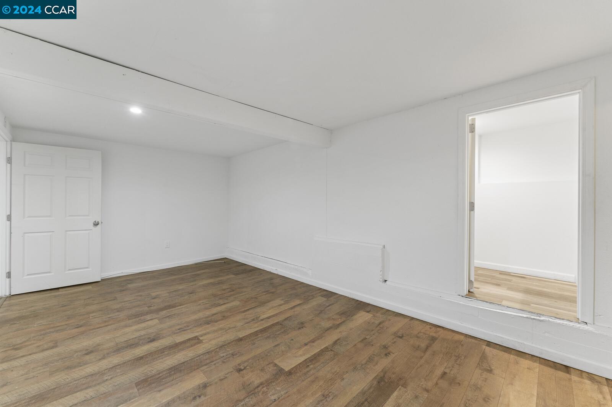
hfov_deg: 104.3
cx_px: 306
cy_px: 204
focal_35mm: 14
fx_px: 238
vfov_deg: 81.2
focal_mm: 14
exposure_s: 1/6
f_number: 7.1
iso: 500
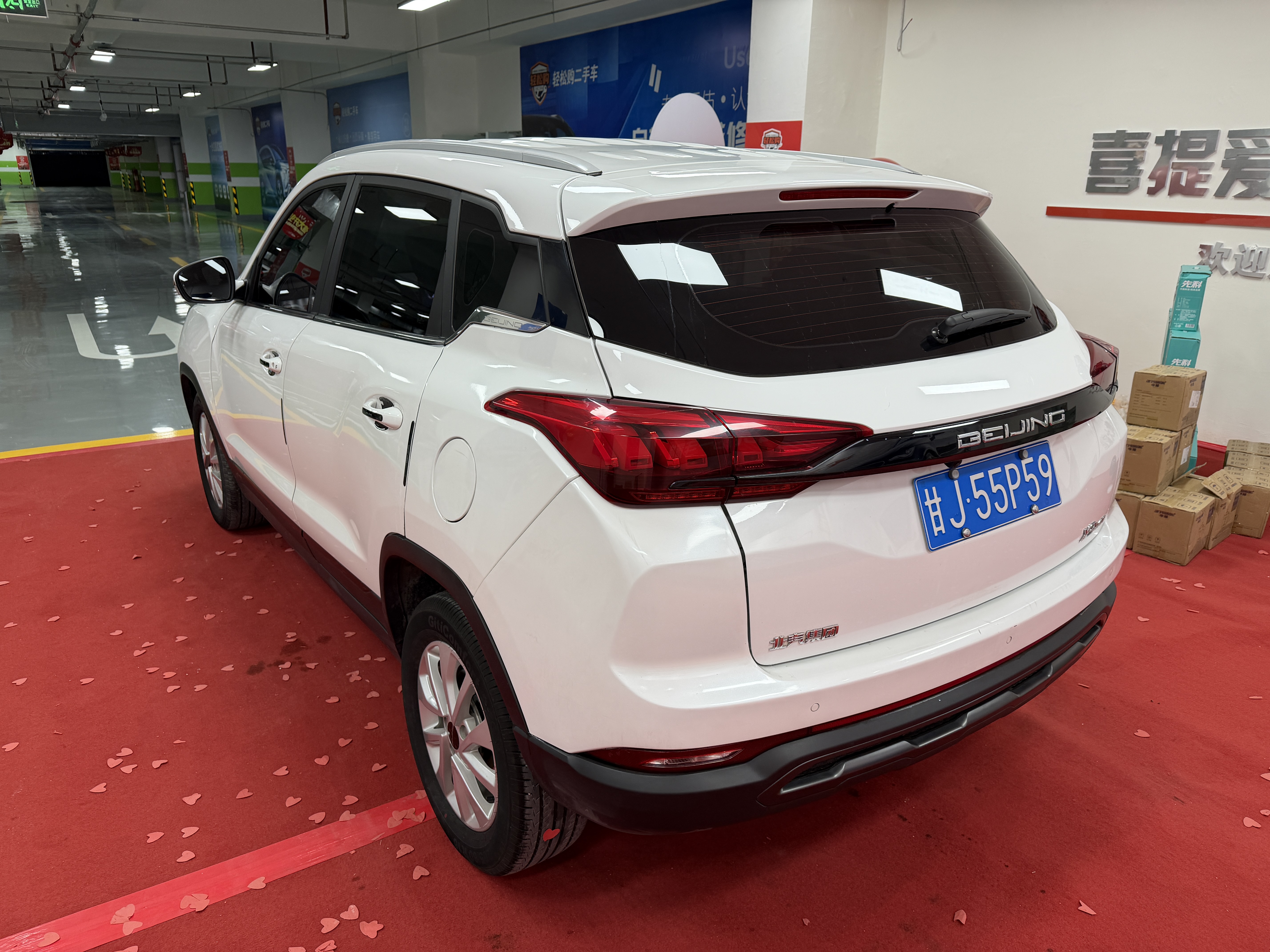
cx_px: 635
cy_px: 476
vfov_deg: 56.8
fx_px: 881
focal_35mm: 24
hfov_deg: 71.6
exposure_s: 1/100
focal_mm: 6.76
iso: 80
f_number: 1.78
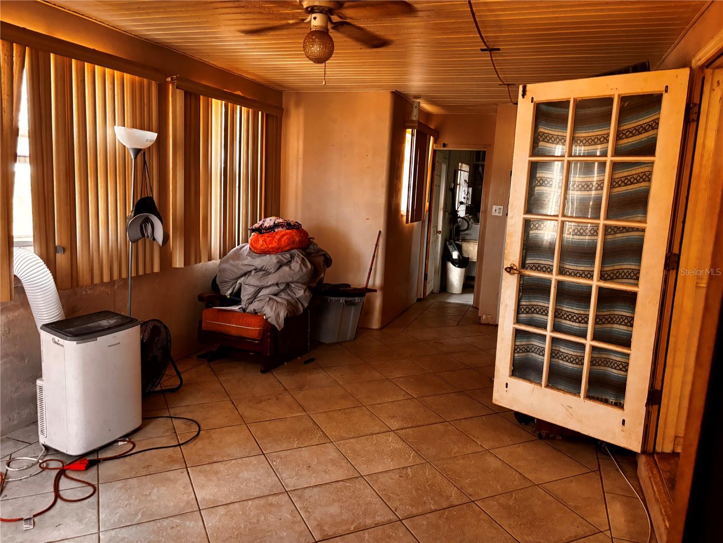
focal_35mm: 26
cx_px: 362
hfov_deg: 67.3
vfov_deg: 53.1
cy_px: 272
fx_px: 543
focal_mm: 5.96
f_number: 1.6
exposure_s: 1/60
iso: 500
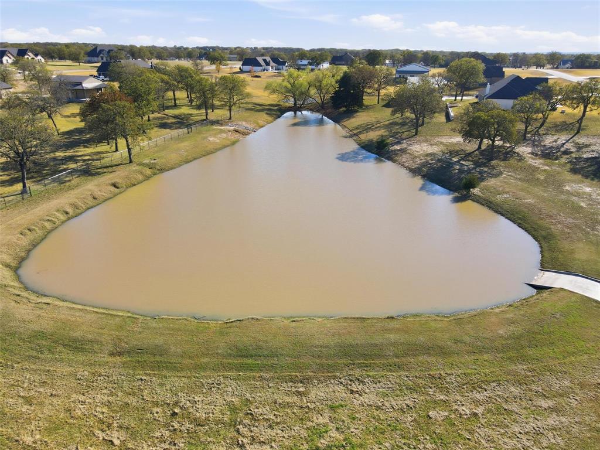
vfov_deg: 56.8
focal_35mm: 24
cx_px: 300
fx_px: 416
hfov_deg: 71.6
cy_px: 225
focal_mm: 4.5
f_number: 2.8
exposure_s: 1/640
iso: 100
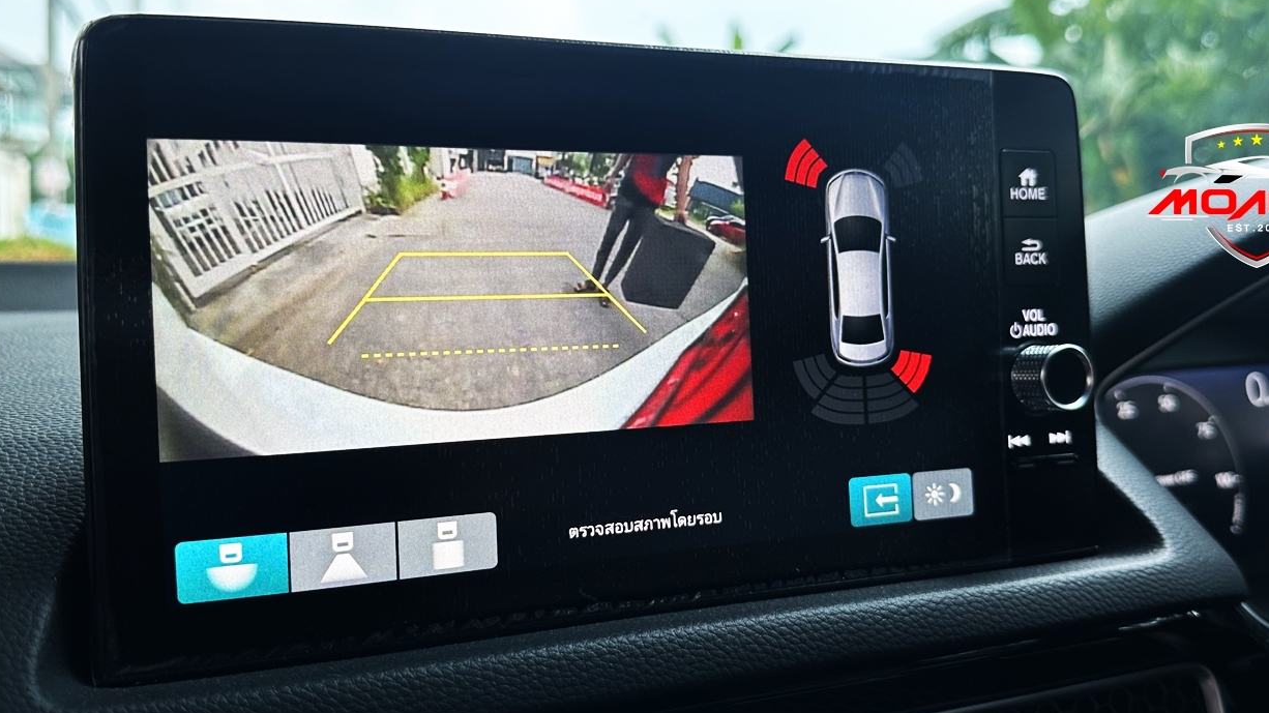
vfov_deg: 36.7
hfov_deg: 61.0
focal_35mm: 32
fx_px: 1077
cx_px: 667
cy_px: 358
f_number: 1.78
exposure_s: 1/121
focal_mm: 6.86
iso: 80
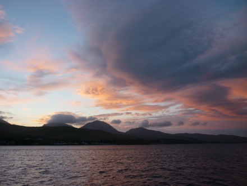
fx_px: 235
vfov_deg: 42.9
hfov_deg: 55.4
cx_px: 124
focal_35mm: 33
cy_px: 93
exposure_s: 1/80
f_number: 2.8
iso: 80
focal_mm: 5.5
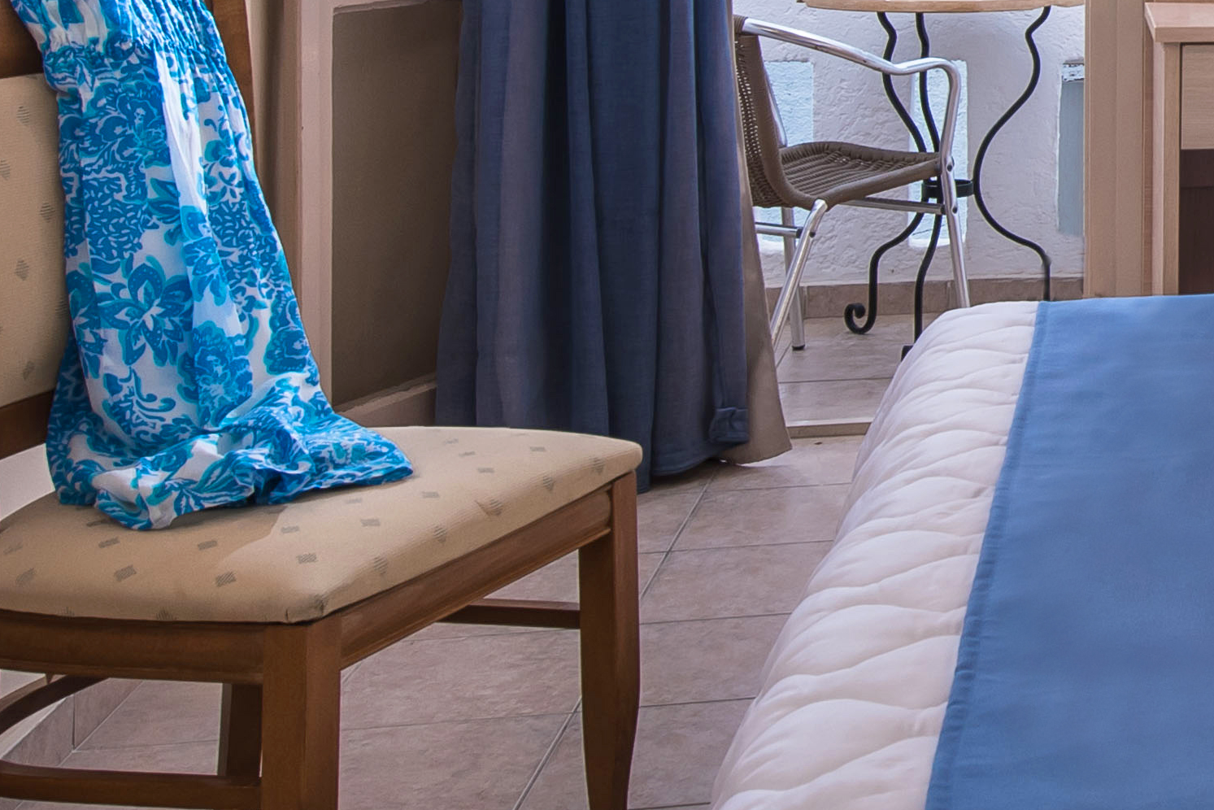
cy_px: -191
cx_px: 1621
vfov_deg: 19.1
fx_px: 2260
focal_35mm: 67
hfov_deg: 25.4
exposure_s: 1/40
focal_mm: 17
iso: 200
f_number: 10
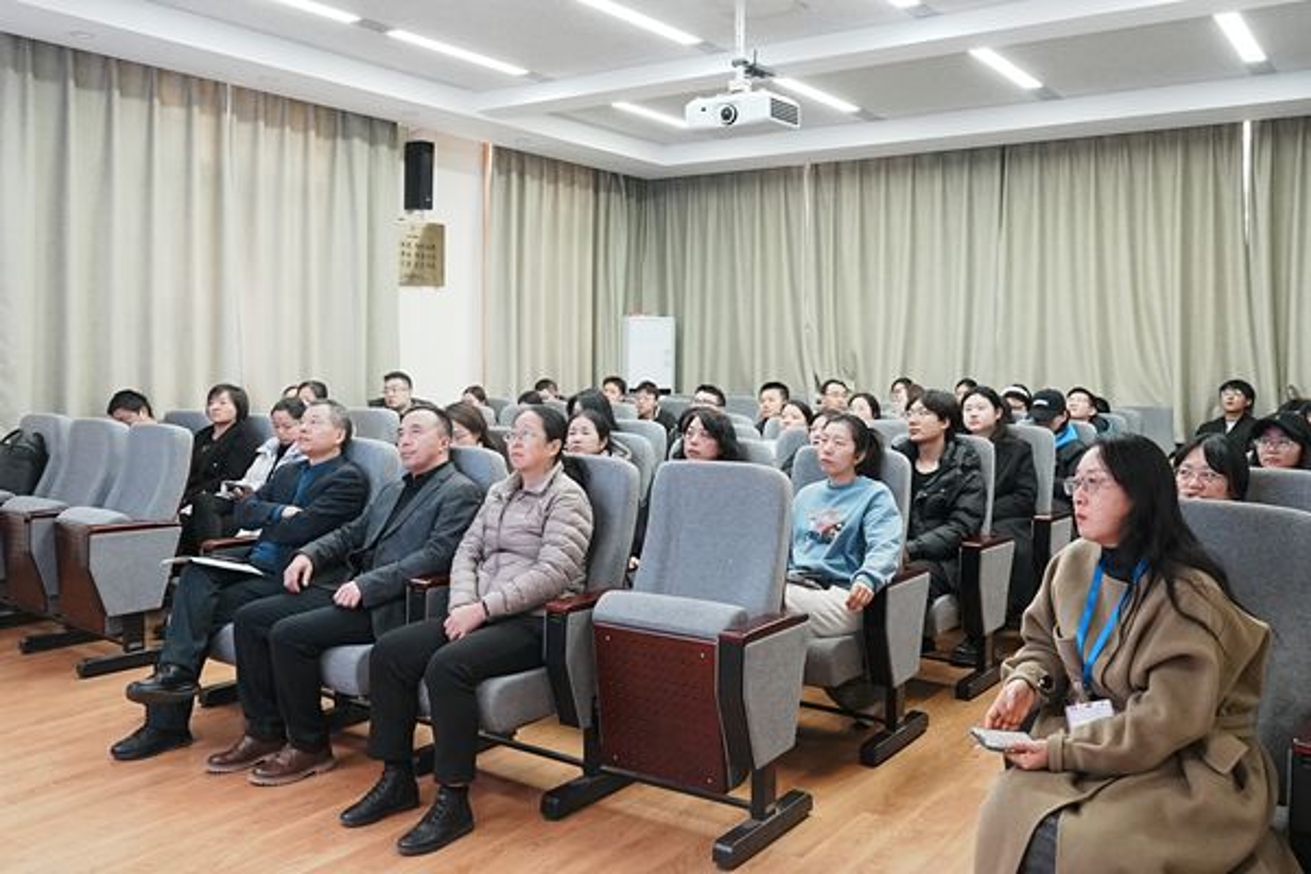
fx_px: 1056
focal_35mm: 29
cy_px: 437
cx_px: 656
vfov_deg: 45.0
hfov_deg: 63.7
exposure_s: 1/250
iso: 8000
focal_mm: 29
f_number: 5.6
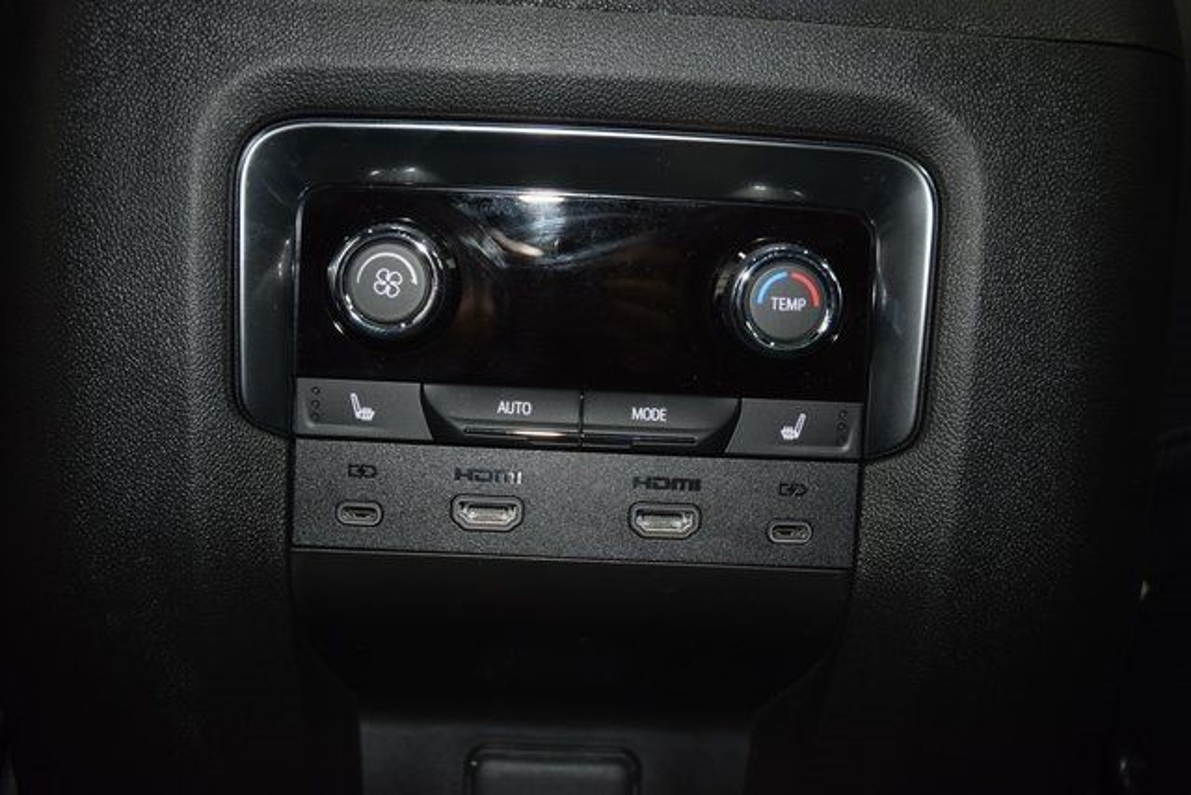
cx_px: 596
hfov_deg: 42.3
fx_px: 1539
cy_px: 398
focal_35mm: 46
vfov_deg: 29.0
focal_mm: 31
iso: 560
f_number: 4
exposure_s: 1/13
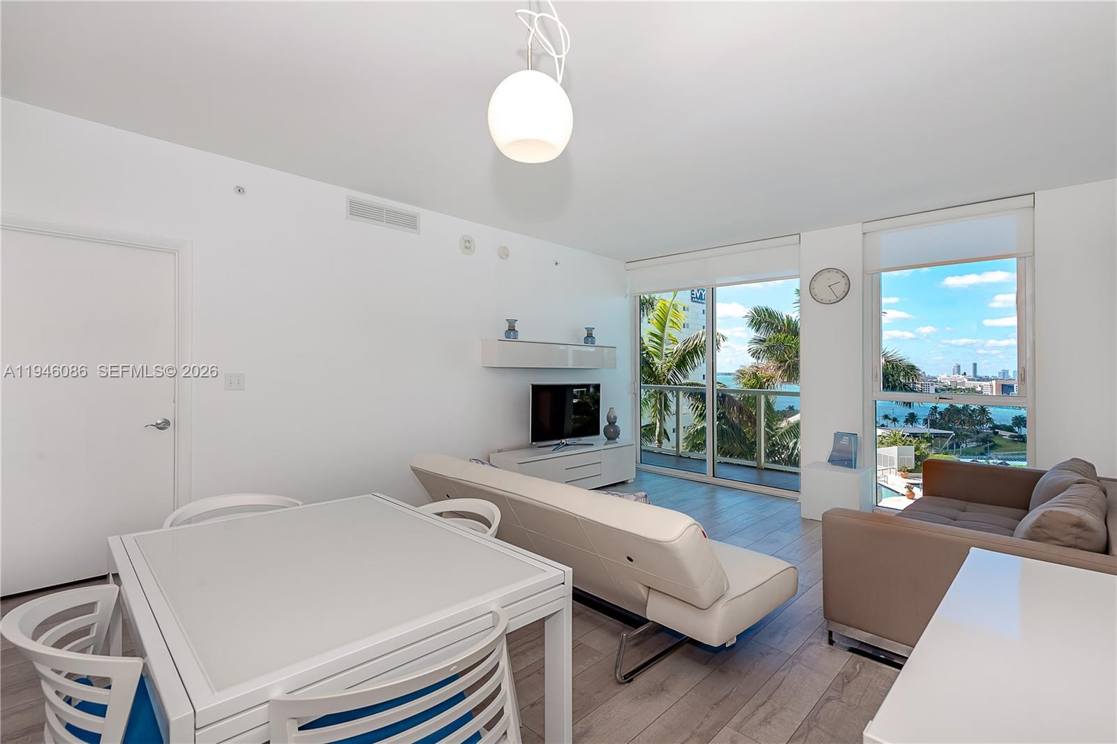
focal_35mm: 16
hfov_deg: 96.7
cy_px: 372
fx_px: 496
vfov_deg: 73.7
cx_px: 558
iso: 100
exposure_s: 1/200
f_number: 8
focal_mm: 16
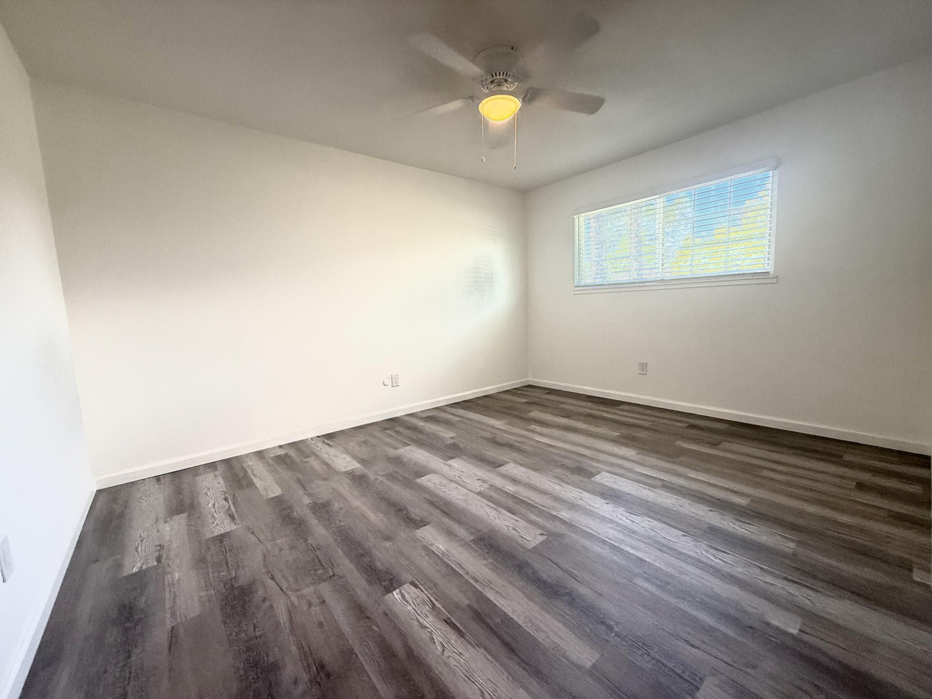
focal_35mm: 14
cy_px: 350
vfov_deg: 85.7
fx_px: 377
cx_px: 466
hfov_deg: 102.1
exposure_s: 1/120
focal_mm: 2.22
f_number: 2.2
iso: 200
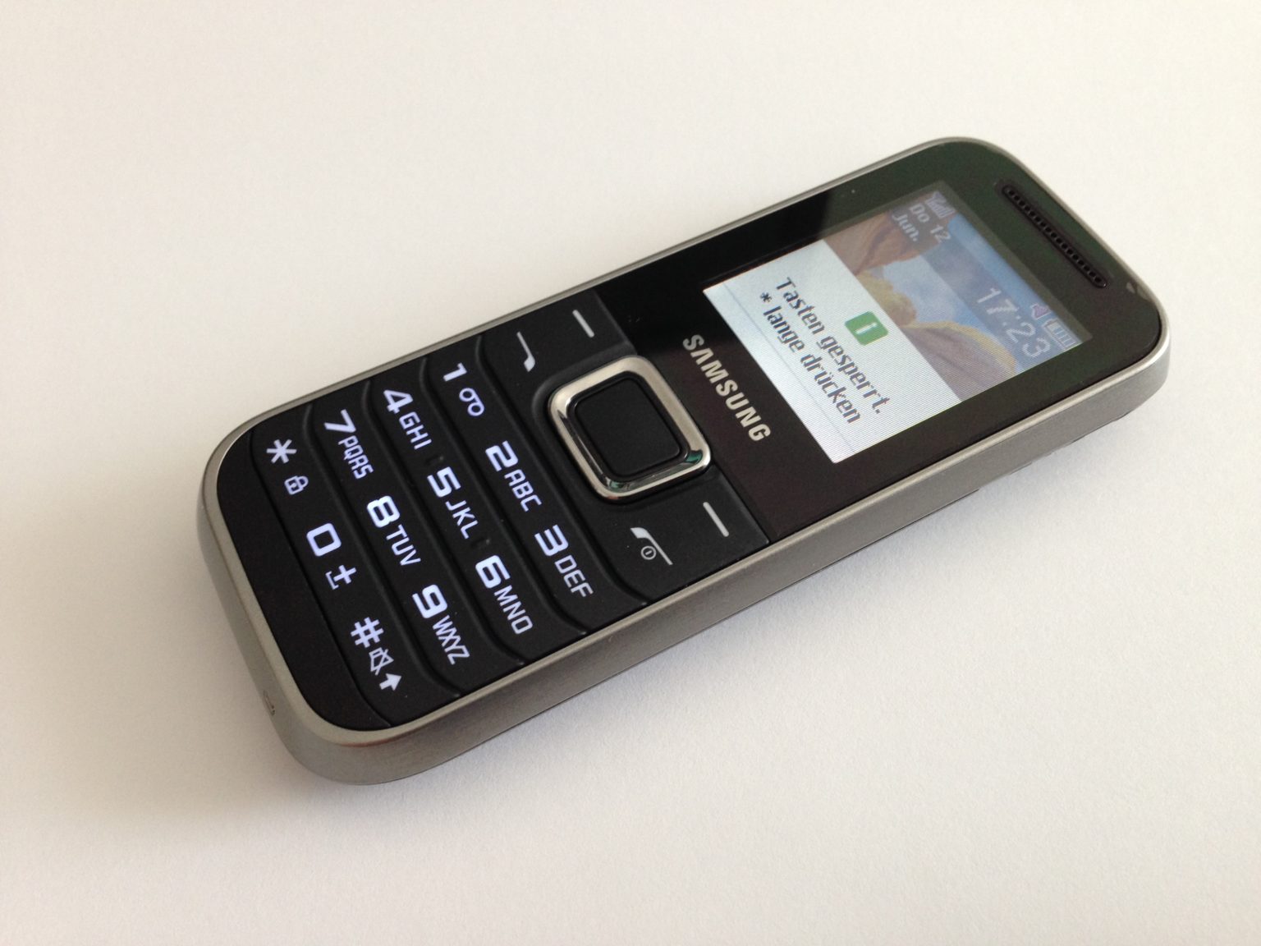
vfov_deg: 42.9
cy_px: 473
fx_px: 1202
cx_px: 630
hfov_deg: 55.4
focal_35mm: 33
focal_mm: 4.12
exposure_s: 1/20
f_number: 2.4
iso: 100
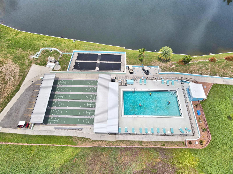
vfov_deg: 56.8
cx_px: 116
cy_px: 87
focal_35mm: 24
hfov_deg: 71.6
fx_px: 162
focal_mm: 4.5
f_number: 2.8
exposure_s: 1/800
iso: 100
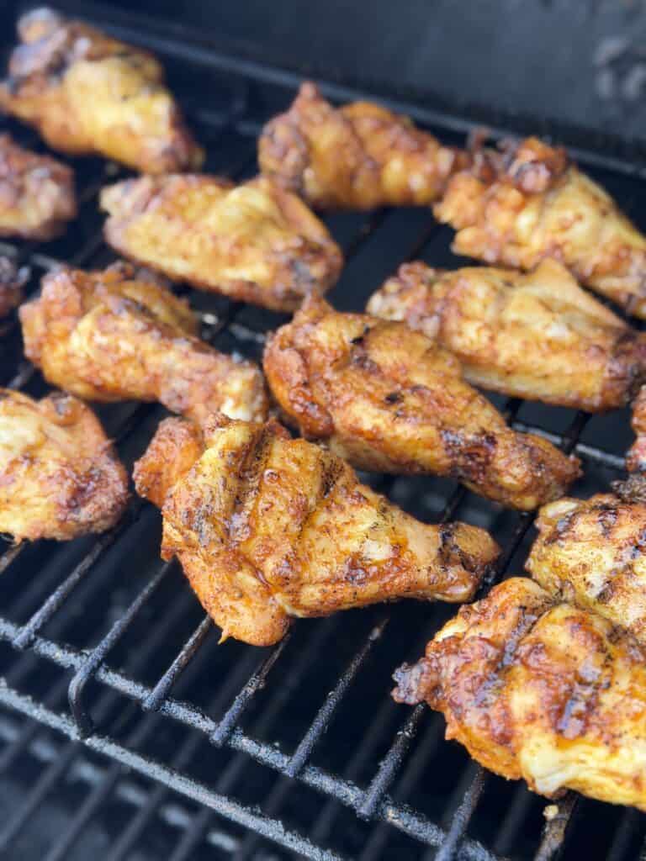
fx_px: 1194
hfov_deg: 30.3
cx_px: 323
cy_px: 430
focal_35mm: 48
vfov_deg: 39.7
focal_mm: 6.76
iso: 50
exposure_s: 1/194
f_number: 1.78
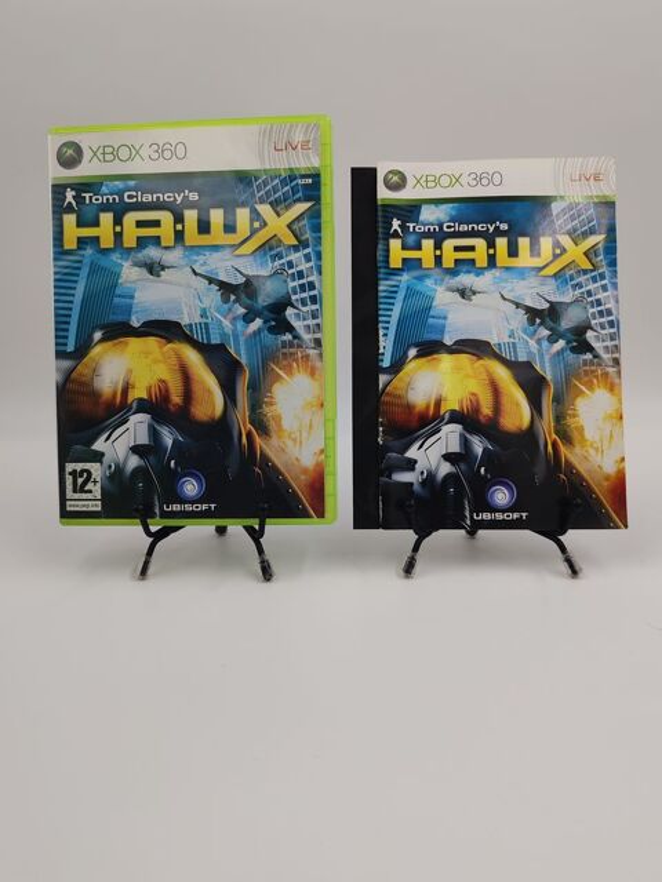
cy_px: 441
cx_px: 331
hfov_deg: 51.4
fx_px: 688
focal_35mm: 27
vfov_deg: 65.3
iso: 400
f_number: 1.9
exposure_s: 1/100
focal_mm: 6.12
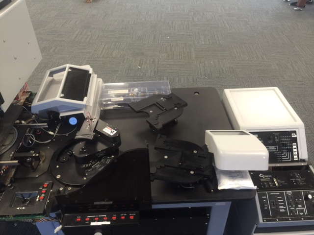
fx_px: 263
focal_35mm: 29
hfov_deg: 61.7
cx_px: 157
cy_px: 118
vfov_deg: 48.2
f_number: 2.2
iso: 50
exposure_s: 1/17
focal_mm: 4.15
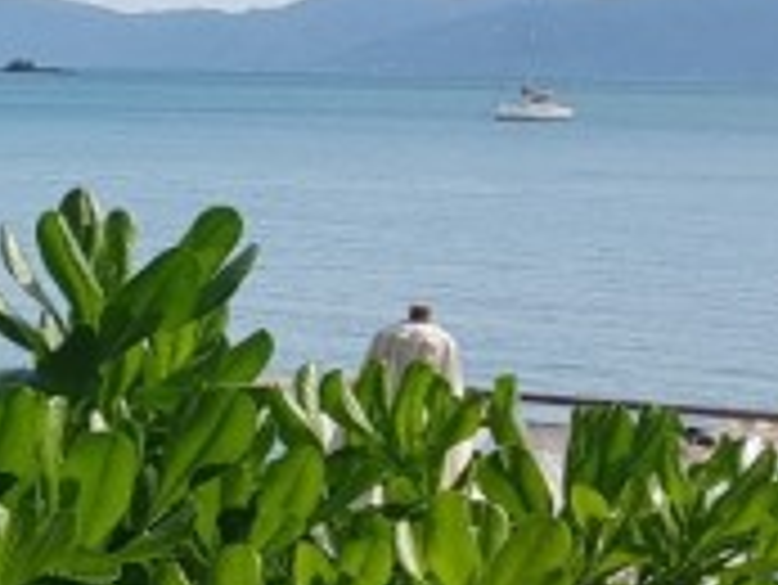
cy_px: 518
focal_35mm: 120
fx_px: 2699
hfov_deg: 13.9
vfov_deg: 12.3
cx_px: -774
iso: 40
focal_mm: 4.2
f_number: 1.7
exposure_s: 1/1788
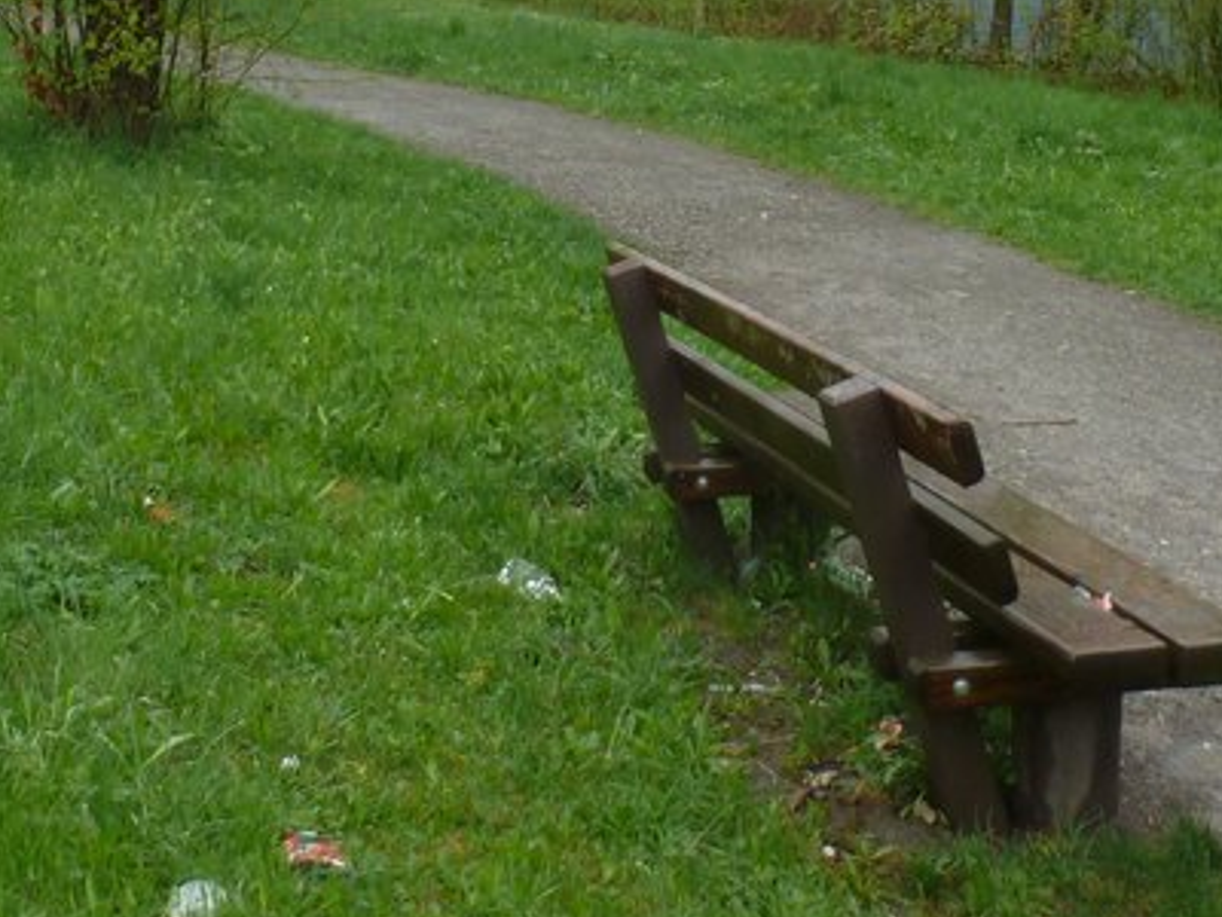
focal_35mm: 60
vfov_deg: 23.2
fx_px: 2118
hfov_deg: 32.1
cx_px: 721
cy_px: -55
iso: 100
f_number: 3.3
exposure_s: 1/60
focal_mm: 4.3
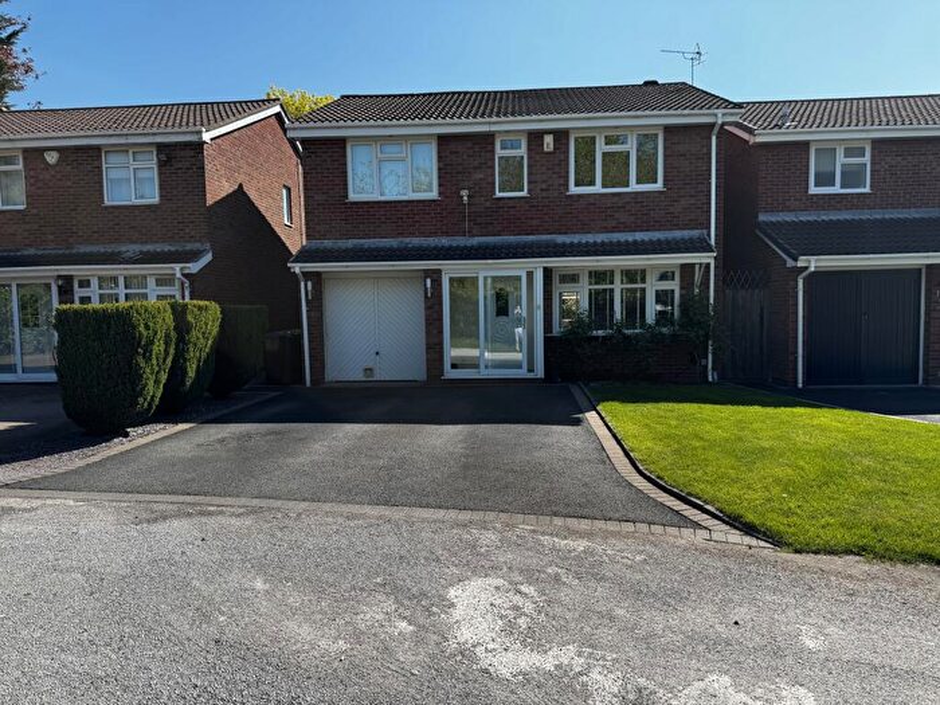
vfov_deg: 56.8
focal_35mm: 24
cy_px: 352
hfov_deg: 71.6
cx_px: 470
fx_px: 652
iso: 80
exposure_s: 1/3247
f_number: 1.78
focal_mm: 6.76
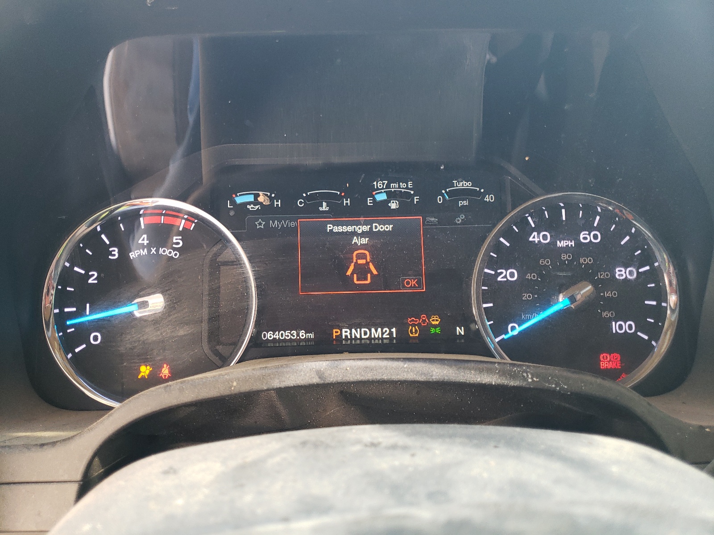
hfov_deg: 67.3
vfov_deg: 53.1
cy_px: 268
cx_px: 357
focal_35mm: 26
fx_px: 536
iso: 107
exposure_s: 1/60.2
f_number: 1.5
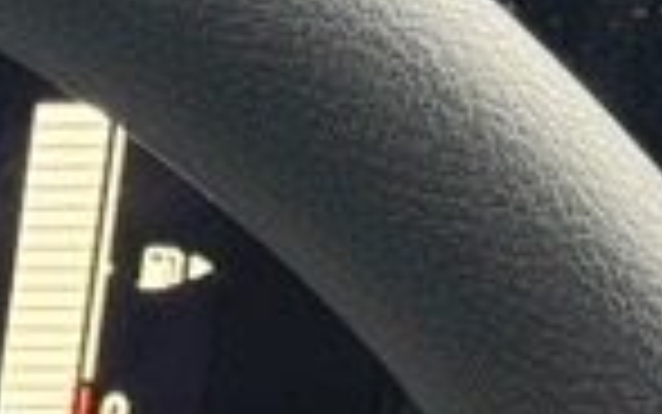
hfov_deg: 5.7
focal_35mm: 355
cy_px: 1472
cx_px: -946
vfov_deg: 3.6
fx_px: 6407
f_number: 1.78
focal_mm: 6.76
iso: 100
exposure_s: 1/60
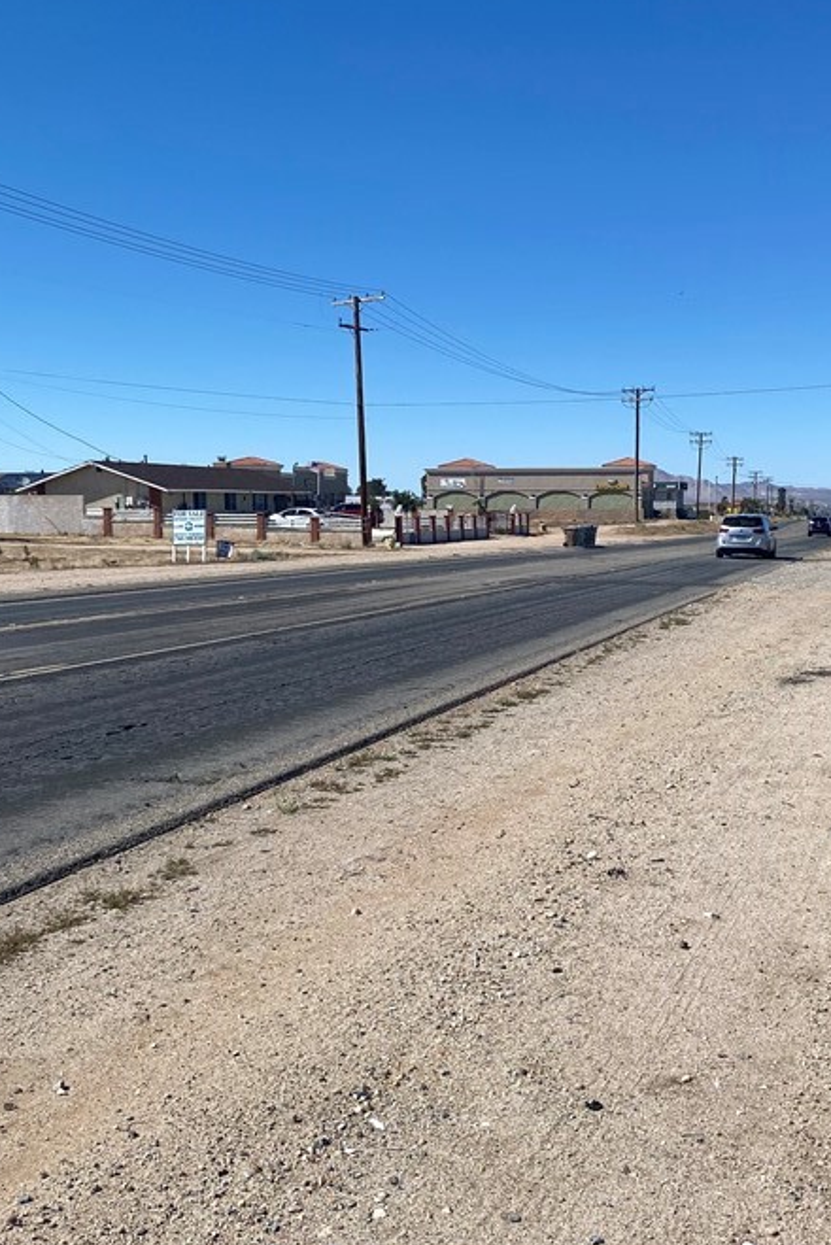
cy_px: 639
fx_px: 1453
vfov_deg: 46.4
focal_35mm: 42
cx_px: 546
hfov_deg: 31.7
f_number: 1.8
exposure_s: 1/4608
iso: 32
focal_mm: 4.25
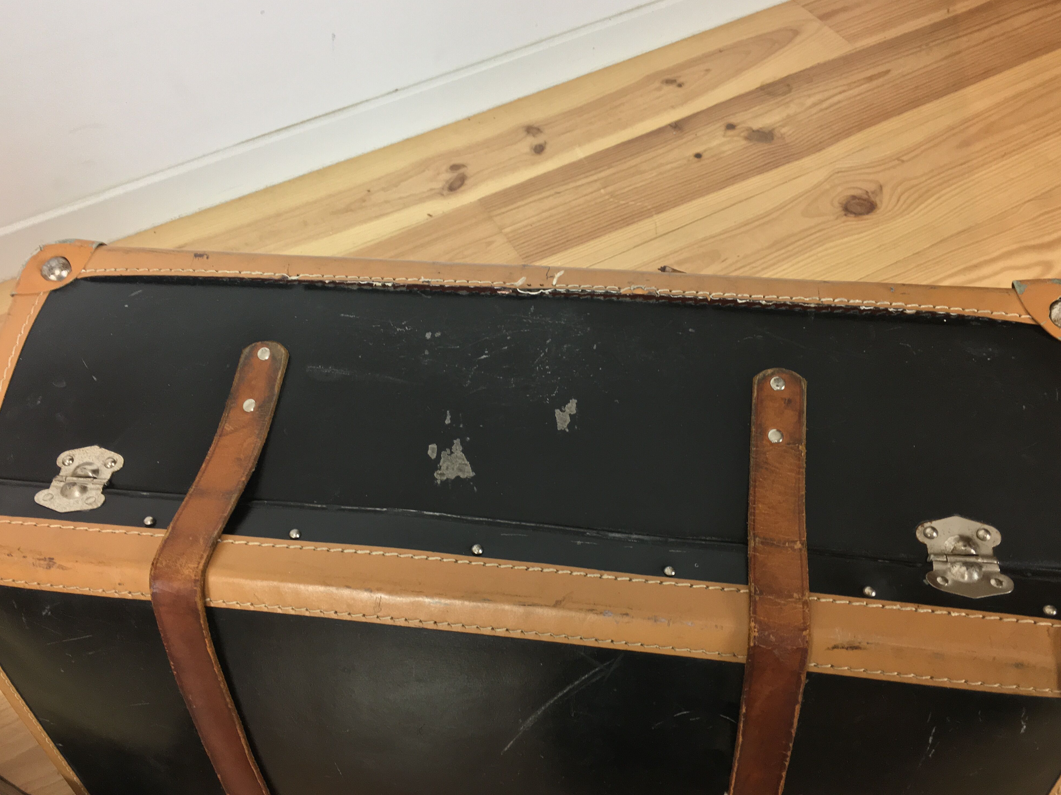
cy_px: 388
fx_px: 919
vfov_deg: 46.8
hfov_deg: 60.0
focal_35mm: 30
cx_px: 547
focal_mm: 4.15
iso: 80
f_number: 2.2
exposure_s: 1/33
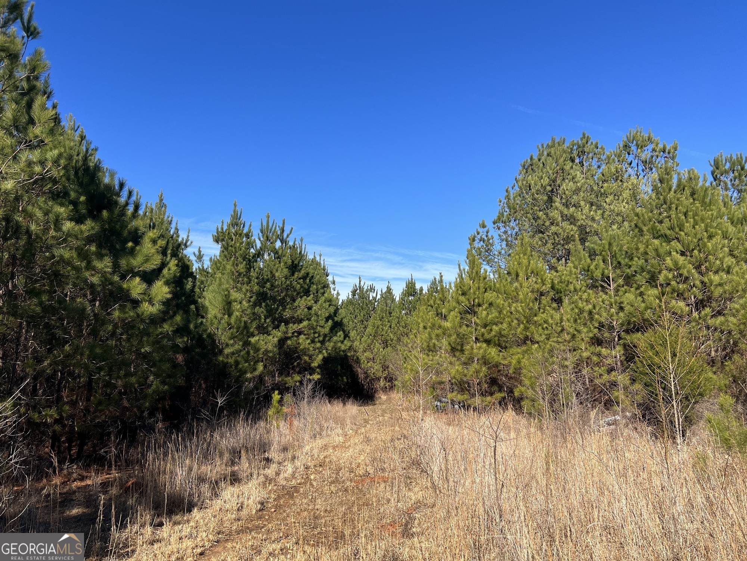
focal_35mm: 26
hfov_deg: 67.3
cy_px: 280
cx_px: 374
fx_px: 561
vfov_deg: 53.1
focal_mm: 5.7
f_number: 1.5
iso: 50
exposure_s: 1/2994
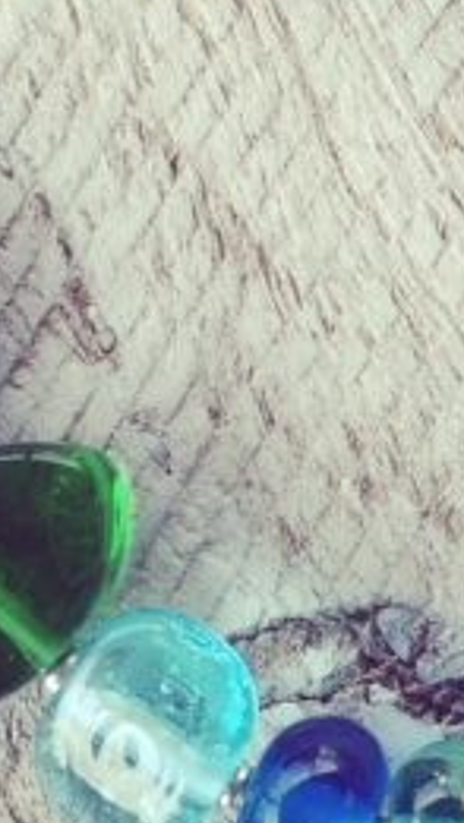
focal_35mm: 104
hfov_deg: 11.5
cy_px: 214
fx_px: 2273
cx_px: 489
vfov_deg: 20.4
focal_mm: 4.15
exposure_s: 1/316
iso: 32
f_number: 2.2
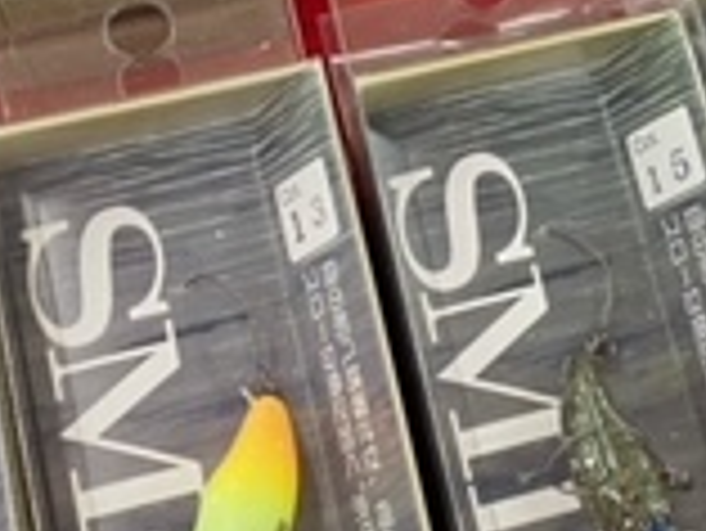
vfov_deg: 13.9
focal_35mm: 106
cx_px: 607
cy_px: 108
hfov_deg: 18.3
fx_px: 2164
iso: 80
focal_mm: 4.25
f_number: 1.8
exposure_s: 1/50
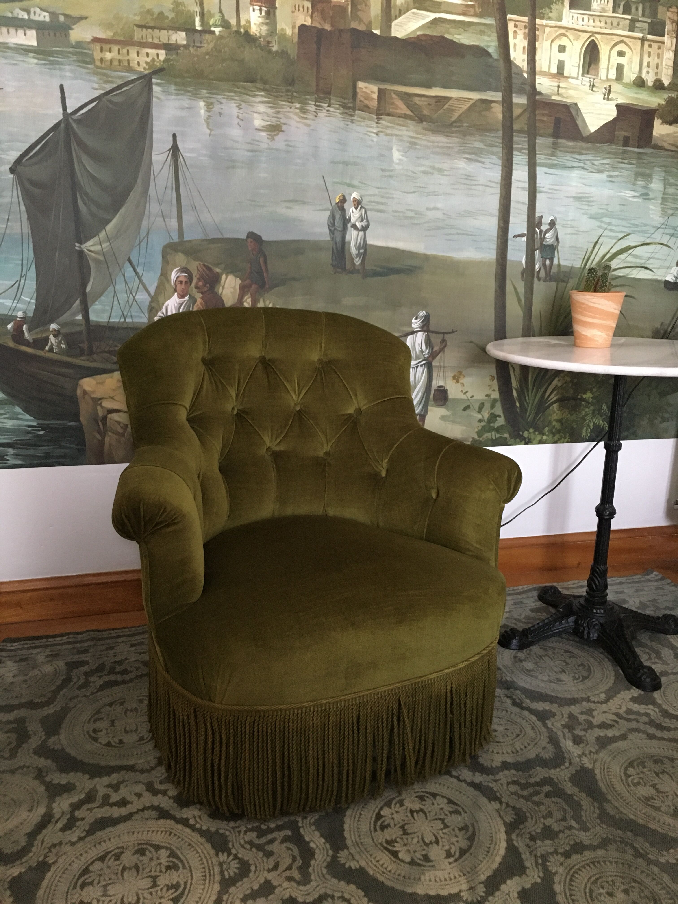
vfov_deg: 61.7
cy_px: 452
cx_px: 339
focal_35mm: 29
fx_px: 757
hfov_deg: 48.2
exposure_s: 1/17
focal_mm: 4.15
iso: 200
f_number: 2.2
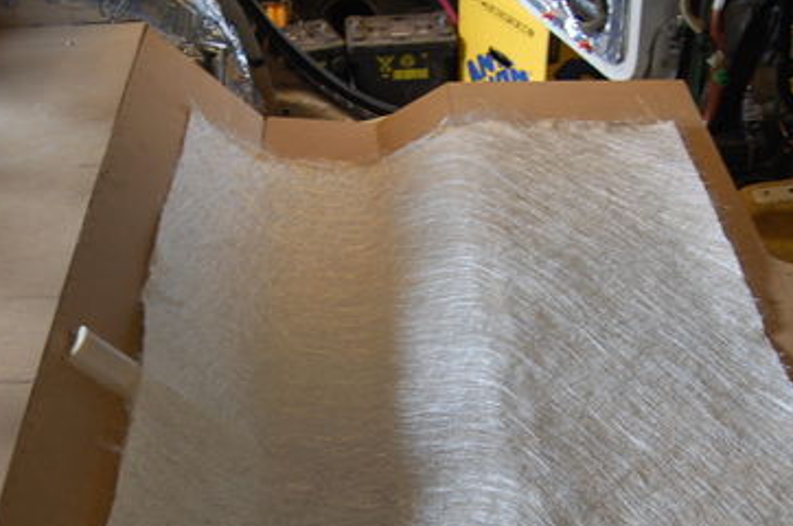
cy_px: 410
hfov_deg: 37.5
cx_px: 359
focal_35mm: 53
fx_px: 1165
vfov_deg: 25.1
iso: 500
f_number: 3.8
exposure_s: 1/30
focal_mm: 20
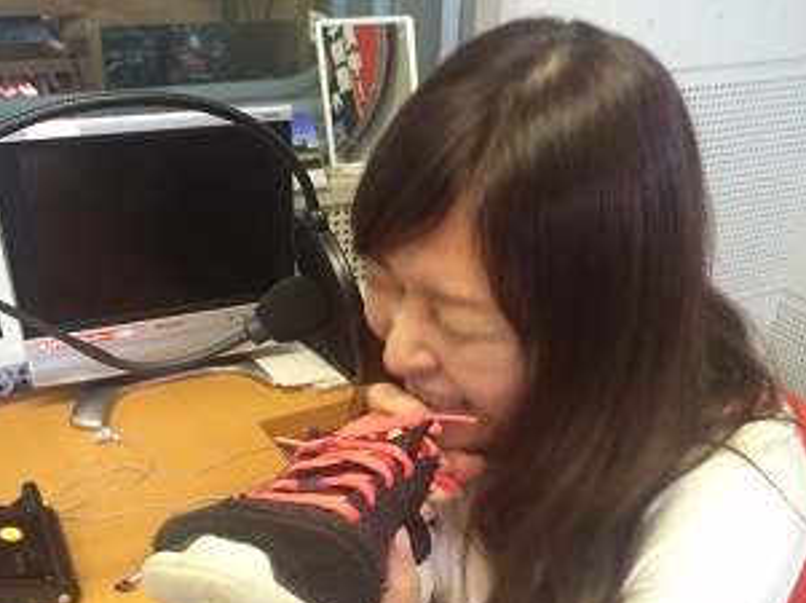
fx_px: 907
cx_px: 430
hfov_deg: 47.9
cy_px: 403
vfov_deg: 36.4
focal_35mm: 39
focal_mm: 4.15
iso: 125
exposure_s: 1/33
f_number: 2.2
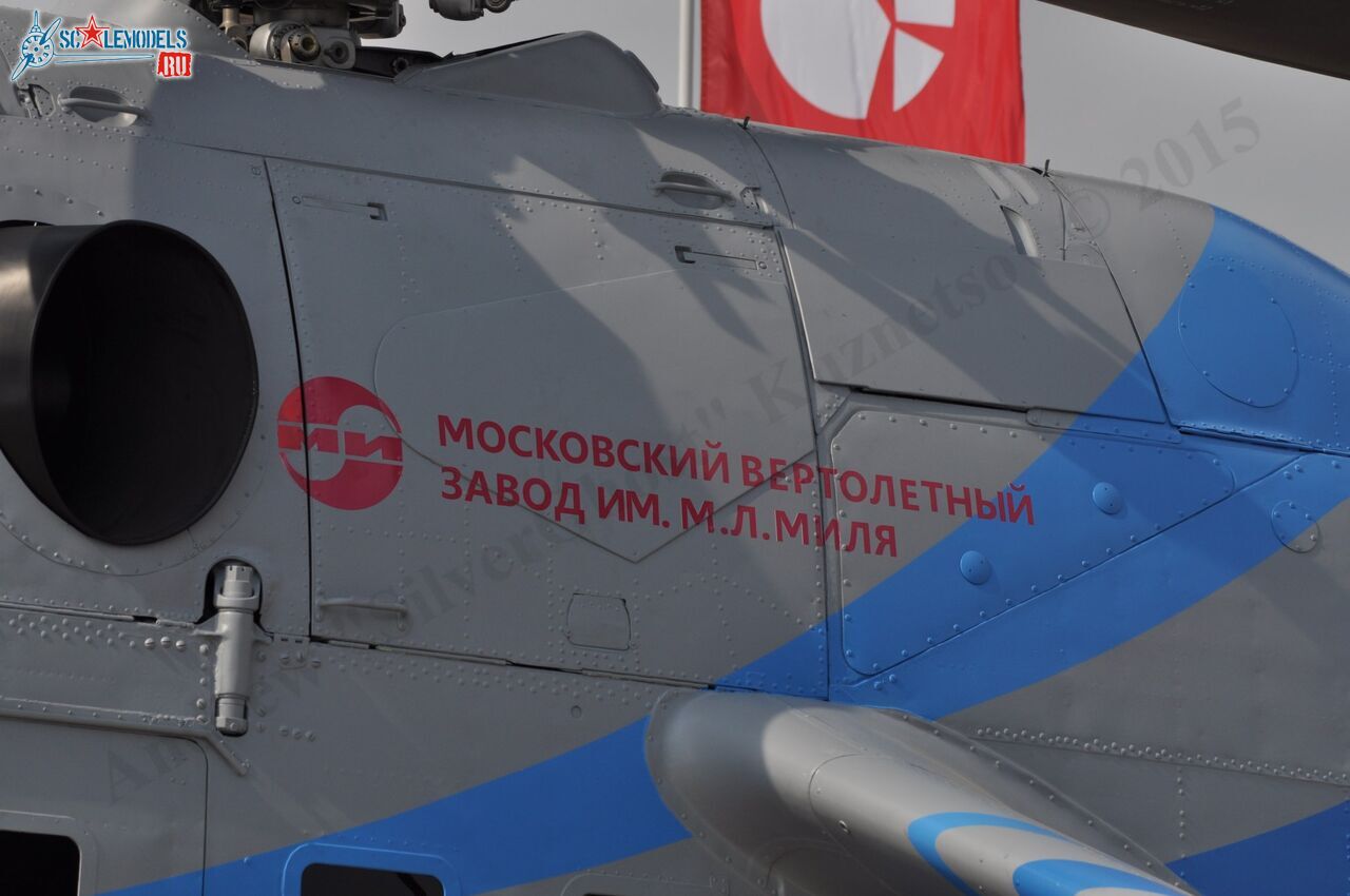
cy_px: 448
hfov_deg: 7.6
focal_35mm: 270
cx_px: 675
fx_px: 10112
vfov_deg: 5.1
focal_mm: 180
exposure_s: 1/1250
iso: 200
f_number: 8
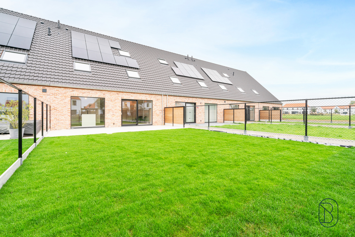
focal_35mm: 16
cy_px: 118
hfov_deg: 96.7
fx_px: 158
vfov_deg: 73.8
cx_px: 178
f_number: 11
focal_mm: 16
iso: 250
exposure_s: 1/30
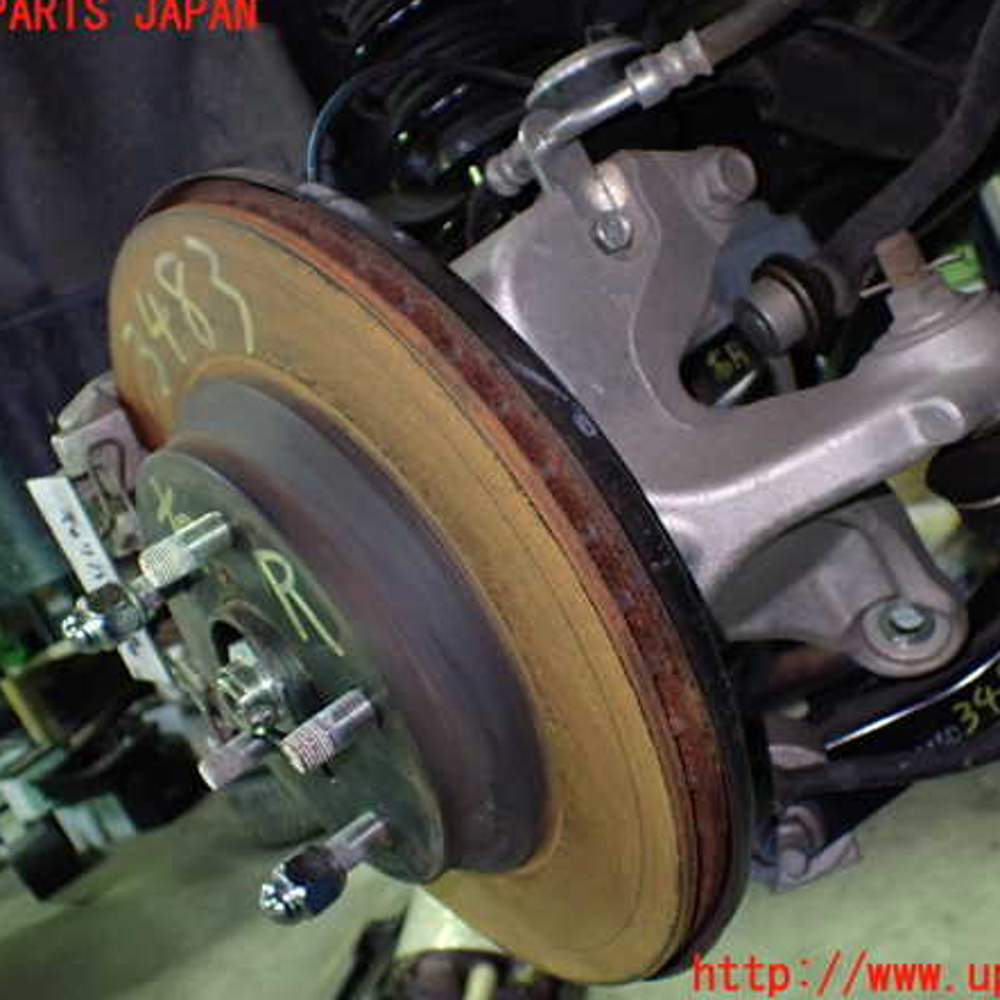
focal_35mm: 36
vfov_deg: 46.0
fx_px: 1177
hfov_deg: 46.0
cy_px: 495
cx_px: 525
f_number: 2.3
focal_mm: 5.4
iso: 800
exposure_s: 1/50
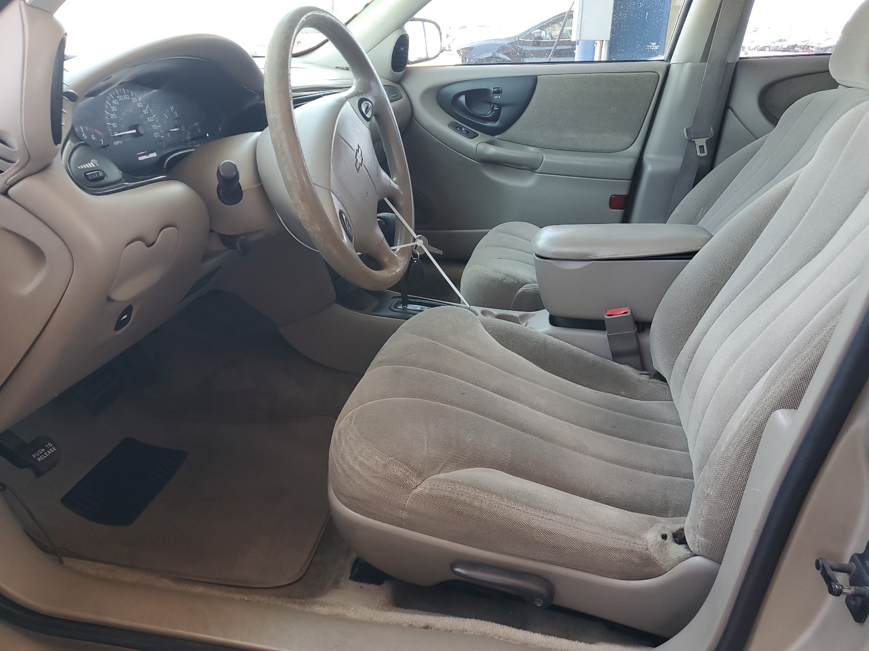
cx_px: 434
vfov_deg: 53.1
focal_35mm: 26
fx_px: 653
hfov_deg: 67.3
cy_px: 326
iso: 63
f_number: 1.5
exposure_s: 1/60.2
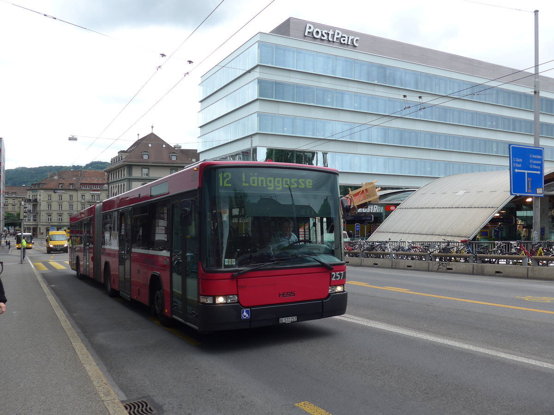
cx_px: 277
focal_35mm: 29
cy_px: 208
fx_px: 464
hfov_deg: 61.7
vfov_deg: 48.2
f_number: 2.8
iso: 80
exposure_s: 1/400
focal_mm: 6
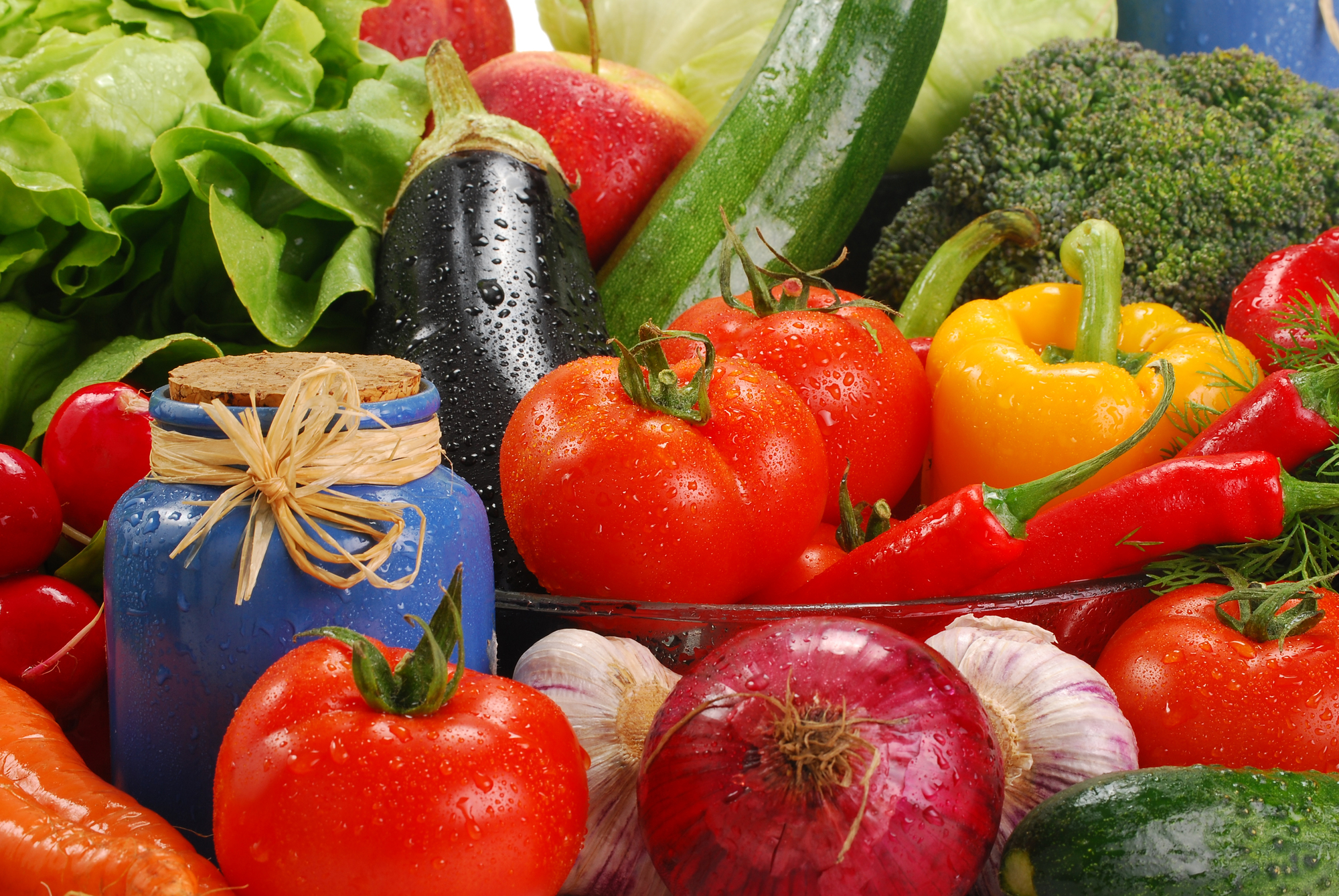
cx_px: 670
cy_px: 448
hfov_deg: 24.6
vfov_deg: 16.6
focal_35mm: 82
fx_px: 3072
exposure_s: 1/125
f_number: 16
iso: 100
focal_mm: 55
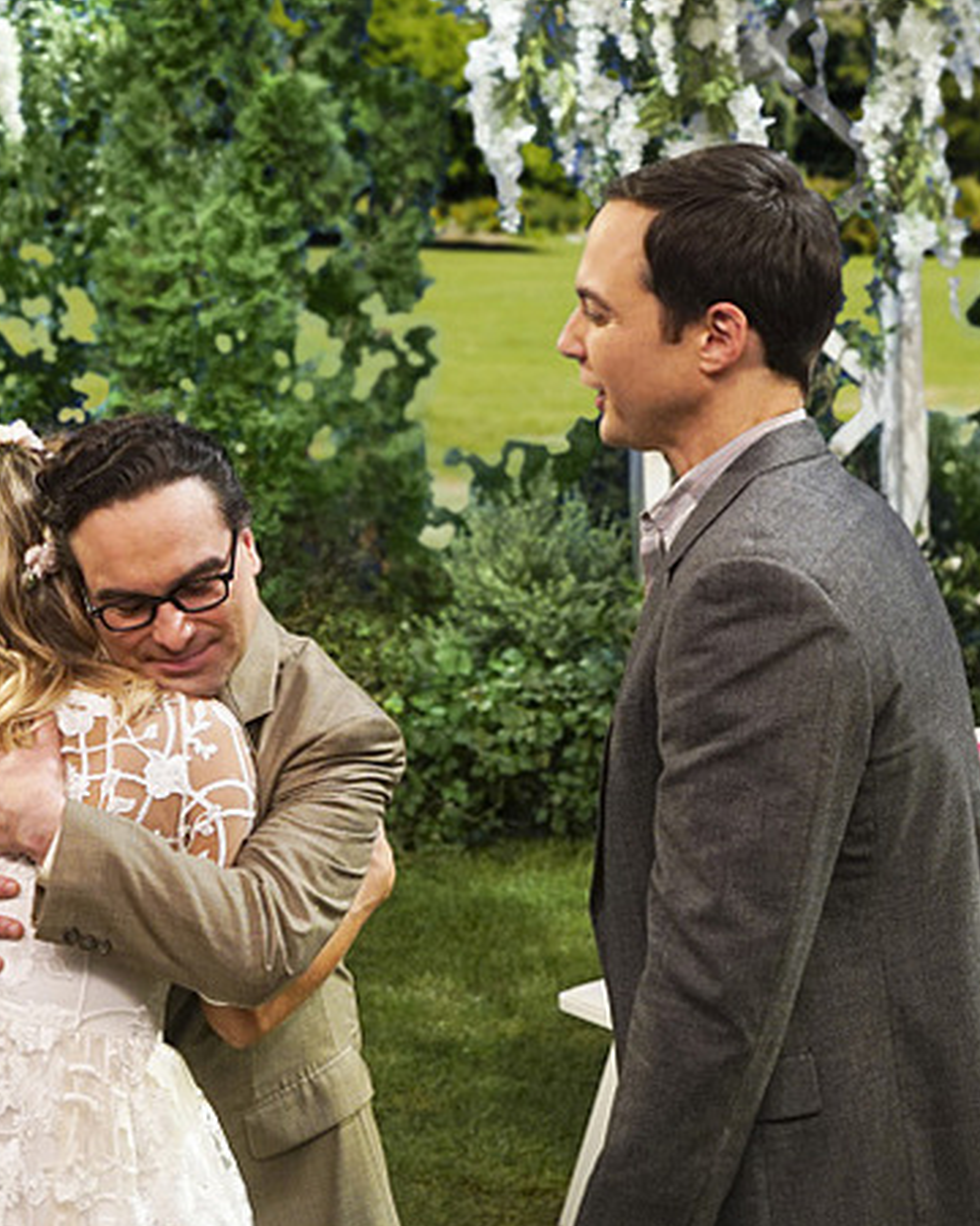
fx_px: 3009
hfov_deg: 18.3
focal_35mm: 83
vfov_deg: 23.0
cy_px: 706
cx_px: 212
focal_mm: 51
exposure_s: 1/320
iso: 2500
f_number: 4.5
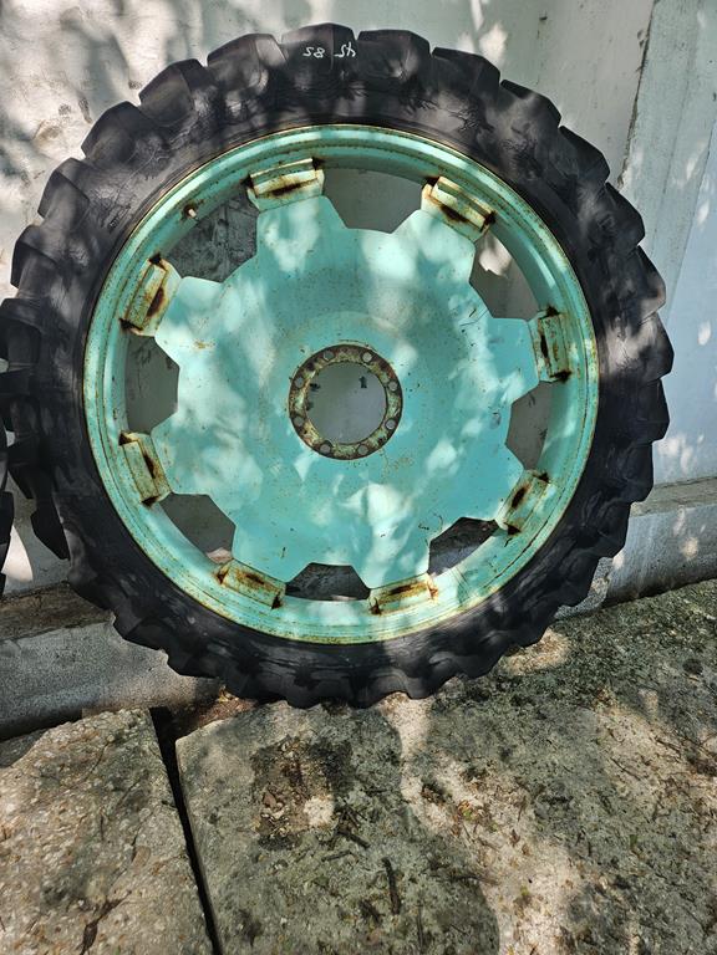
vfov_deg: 73.9
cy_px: 478
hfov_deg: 58.9
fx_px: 635
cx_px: 358
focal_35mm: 23
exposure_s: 1/215
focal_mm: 5.4
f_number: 1.8
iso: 25
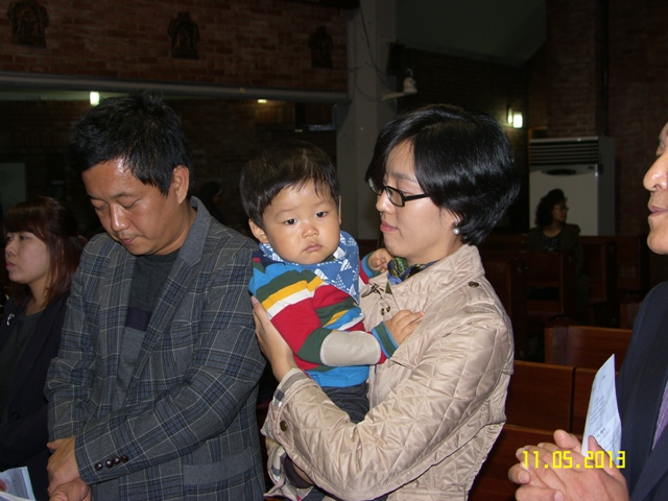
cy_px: 250
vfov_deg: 29.1
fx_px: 965
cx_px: 334
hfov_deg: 38.2
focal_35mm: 50
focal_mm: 12.9
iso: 50
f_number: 2.5
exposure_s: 1/50
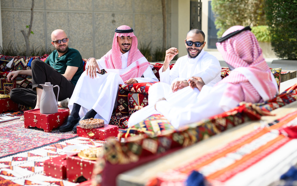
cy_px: 95
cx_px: 149
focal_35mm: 52
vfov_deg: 24.9
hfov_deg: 38.9
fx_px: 421
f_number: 2.2
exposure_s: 1/2500
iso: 100
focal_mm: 50
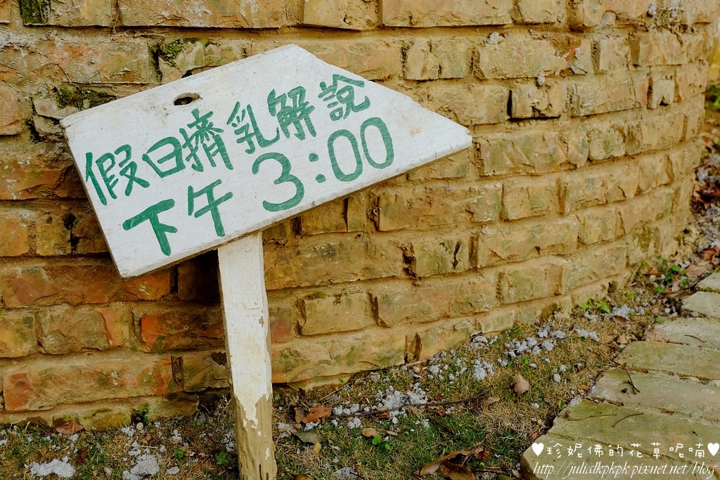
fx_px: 880
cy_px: 240
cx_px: 360
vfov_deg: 30.5
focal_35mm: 44
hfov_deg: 44.5
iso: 200
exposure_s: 1/350
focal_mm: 29.5
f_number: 4.7
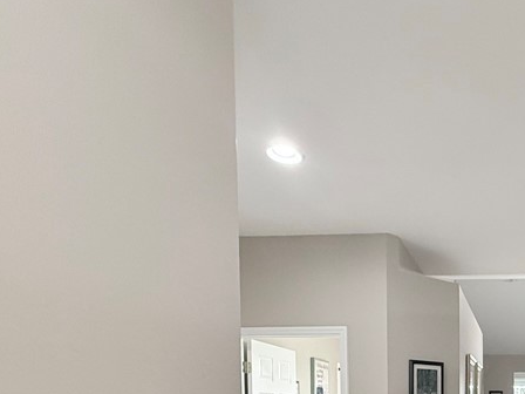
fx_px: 485
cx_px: 498
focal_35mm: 32
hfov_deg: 48.9
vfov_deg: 37.5
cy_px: 426
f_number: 2.2
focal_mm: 2.22
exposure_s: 1/120
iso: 320
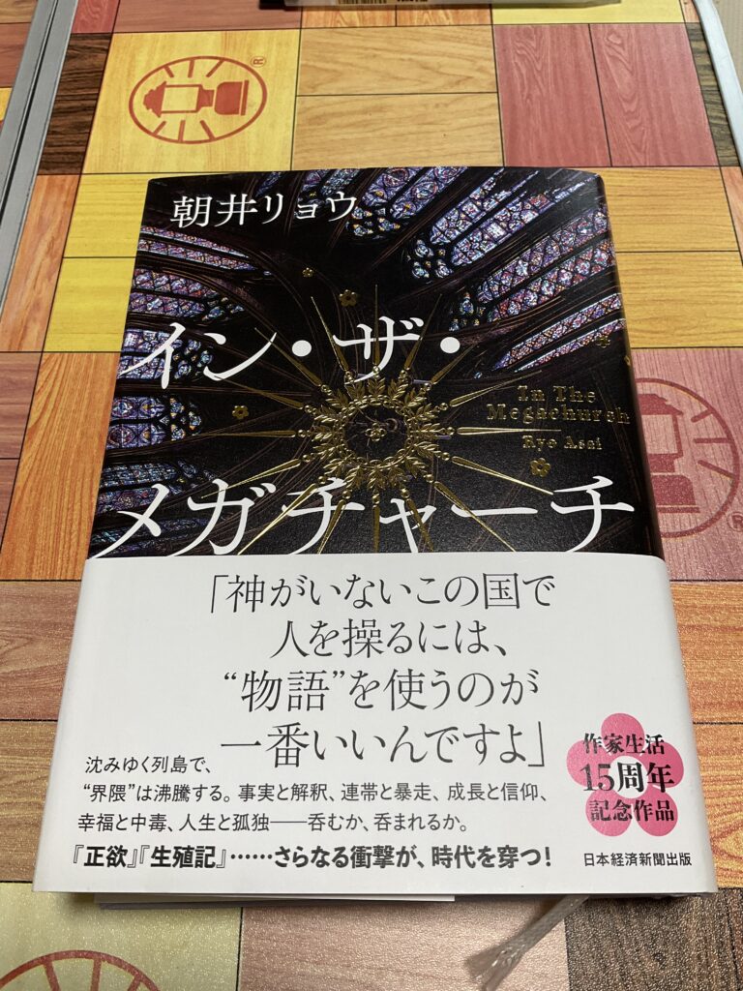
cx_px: 372
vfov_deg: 61.7
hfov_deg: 48.2
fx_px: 830
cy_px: 496
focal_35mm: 29
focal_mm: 3
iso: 64
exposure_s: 1/90
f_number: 1.8
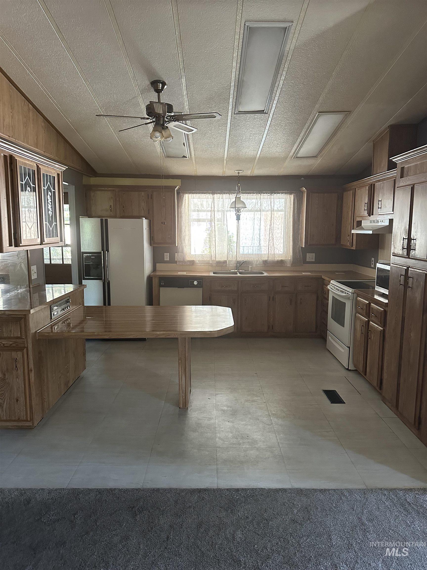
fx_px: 395
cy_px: 285
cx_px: 214
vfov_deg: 71.6
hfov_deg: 56.8
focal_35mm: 24
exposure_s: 1/60
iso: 640
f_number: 1.78
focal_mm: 6.86
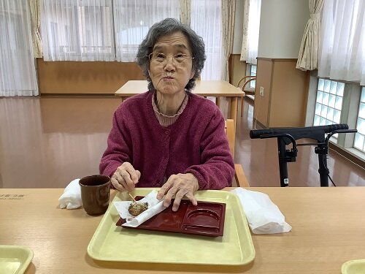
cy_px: 137
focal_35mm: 31
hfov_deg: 58.4
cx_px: 182
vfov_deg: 45.4
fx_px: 327
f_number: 2.4
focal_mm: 3.3
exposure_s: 1/50
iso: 64
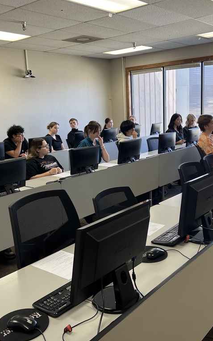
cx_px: 104
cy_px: 170
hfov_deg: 34.4
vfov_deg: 52.7
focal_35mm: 37
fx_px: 344
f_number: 1.5
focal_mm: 5.7
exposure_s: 1/120
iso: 100
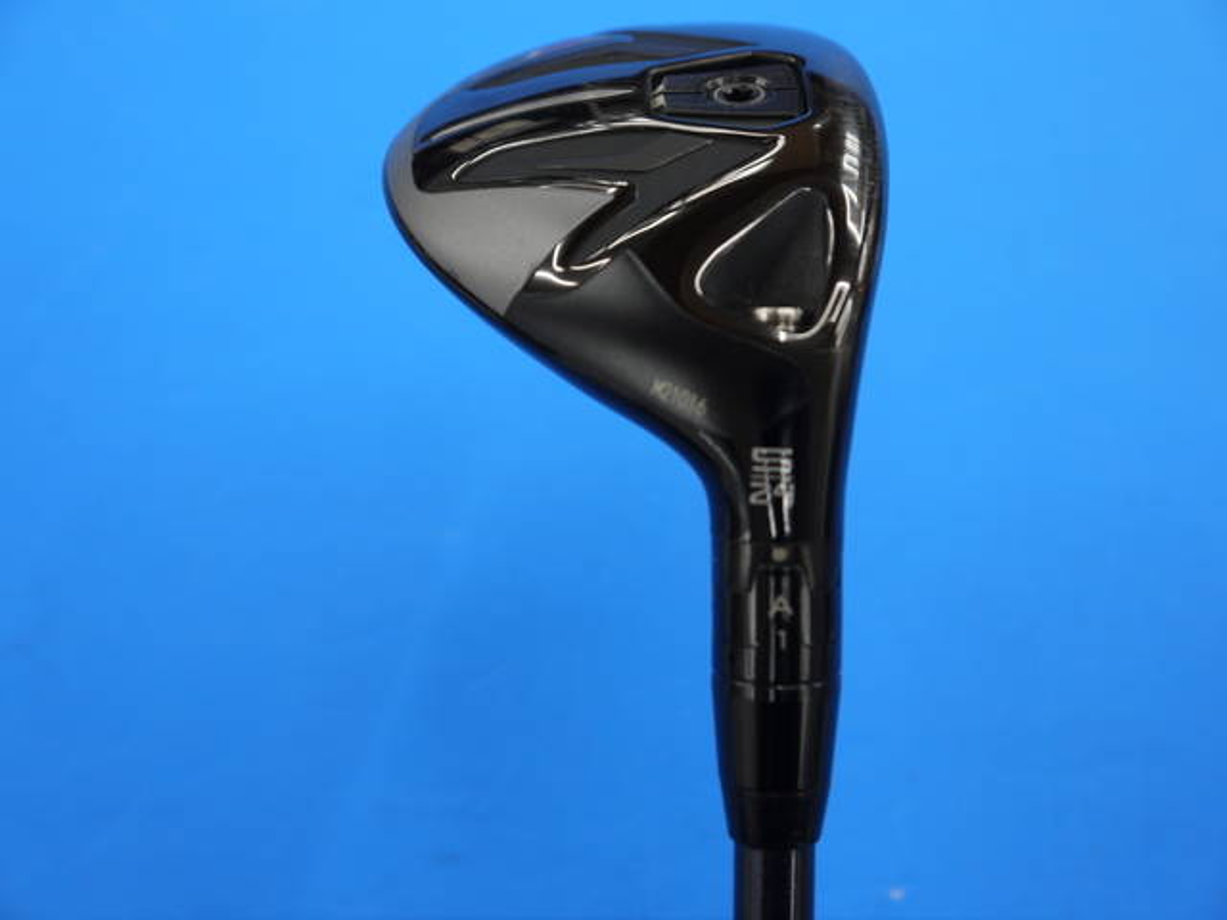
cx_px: 614
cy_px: 460
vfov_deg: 29.1
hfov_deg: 38.2
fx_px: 1772
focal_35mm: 50
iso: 200
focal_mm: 25
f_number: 4.6
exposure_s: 1/60
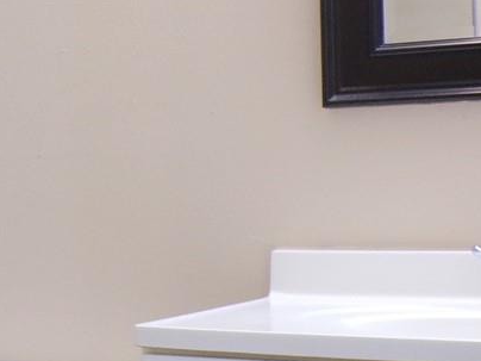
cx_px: -21
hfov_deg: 19.9
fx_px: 1320
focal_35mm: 95
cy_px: 198
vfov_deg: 15.6
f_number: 3
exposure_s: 1/27
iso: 200
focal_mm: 4.3
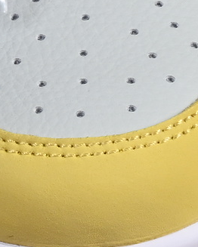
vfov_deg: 3.2
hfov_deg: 2.6
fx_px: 4384
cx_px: 308
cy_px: -111
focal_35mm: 599
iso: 160
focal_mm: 50
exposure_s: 1/80
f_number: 8
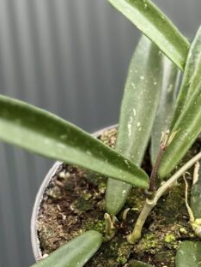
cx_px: 214
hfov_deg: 16.2
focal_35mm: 89
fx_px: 689
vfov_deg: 22.0
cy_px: 164
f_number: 1.6
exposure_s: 1/121
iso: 40
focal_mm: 5.1
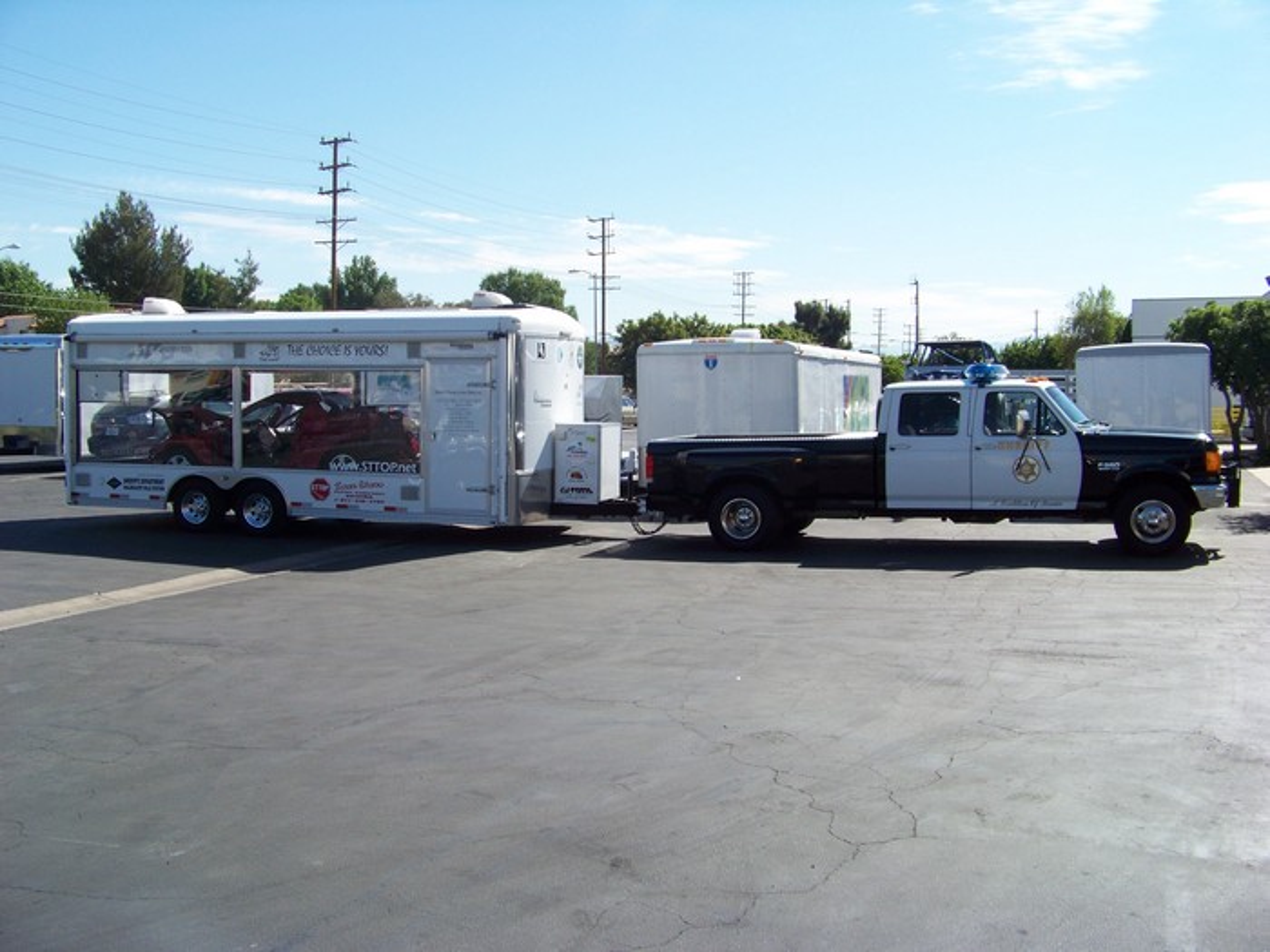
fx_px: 1321
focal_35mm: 36
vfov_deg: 39.7
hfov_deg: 51.4
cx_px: 635
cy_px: 476
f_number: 4
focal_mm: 5.85
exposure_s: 1/500
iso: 72
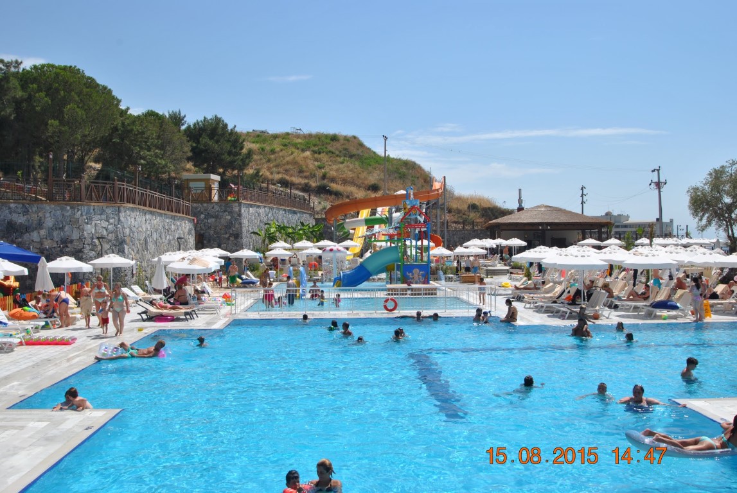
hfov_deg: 53.1
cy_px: 246
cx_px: 368
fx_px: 738
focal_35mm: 36
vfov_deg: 37.0
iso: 100
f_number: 9
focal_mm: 24
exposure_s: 1/320
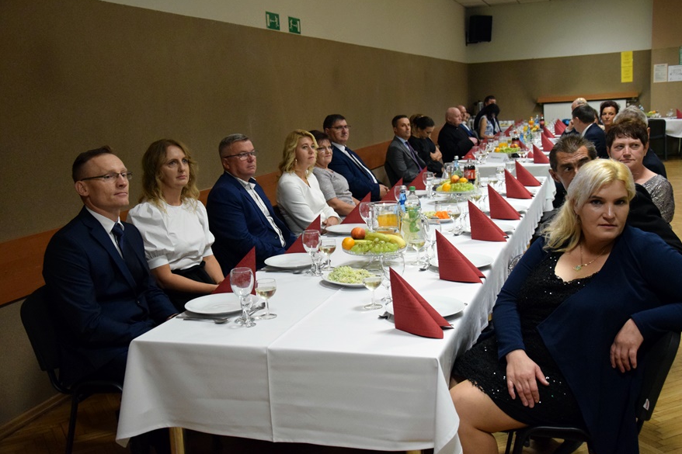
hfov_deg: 48.5
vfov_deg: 33.4
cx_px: 348
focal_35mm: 40
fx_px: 758
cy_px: 224
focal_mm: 26
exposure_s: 1/100
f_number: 4.5
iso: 2500
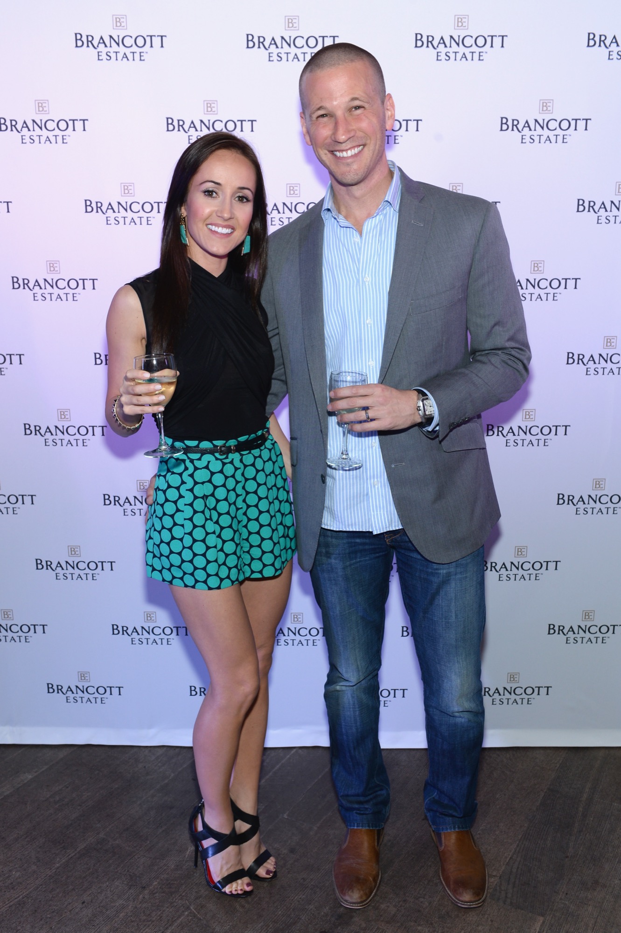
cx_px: 310
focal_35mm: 34
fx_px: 881
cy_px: 466
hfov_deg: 38.8
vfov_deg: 55.8
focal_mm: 34
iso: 500
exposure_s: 1/200
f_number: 6.3
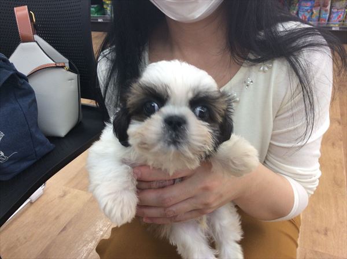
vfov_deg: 44.0
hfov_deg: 56.9
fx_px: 320
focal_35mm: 32
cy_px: 130
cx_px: 174
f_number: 2.4
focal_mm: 3.3
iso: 64
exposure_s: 1/24
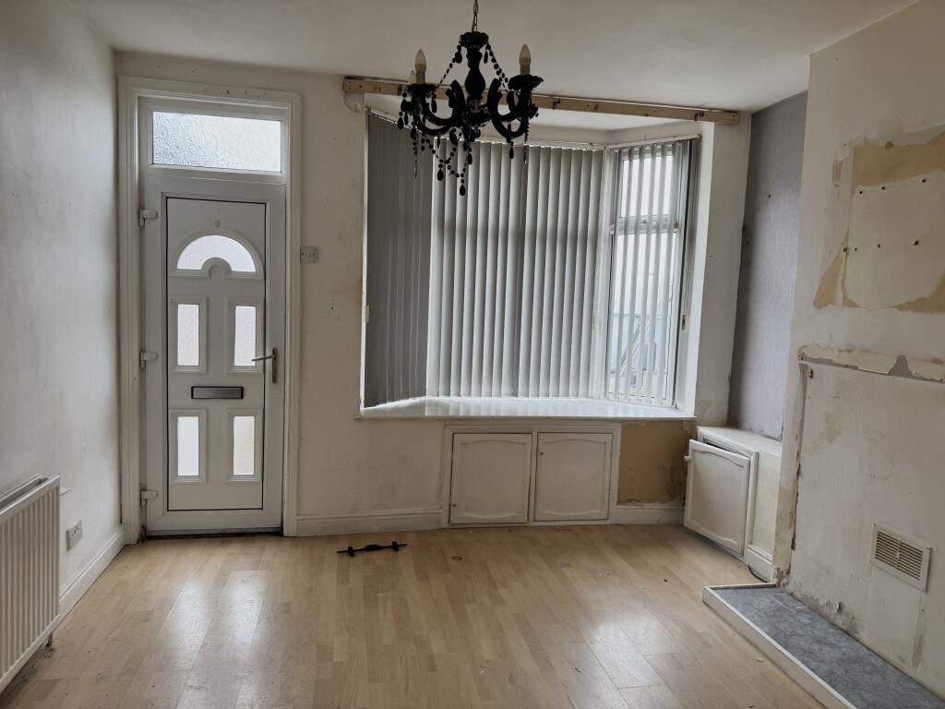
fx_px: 655
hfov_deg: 71.6
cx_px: 472
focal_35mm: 24
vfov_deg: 56.8
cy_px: 354
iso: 80
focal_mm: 6.76
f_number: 1.78
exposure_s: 1/132
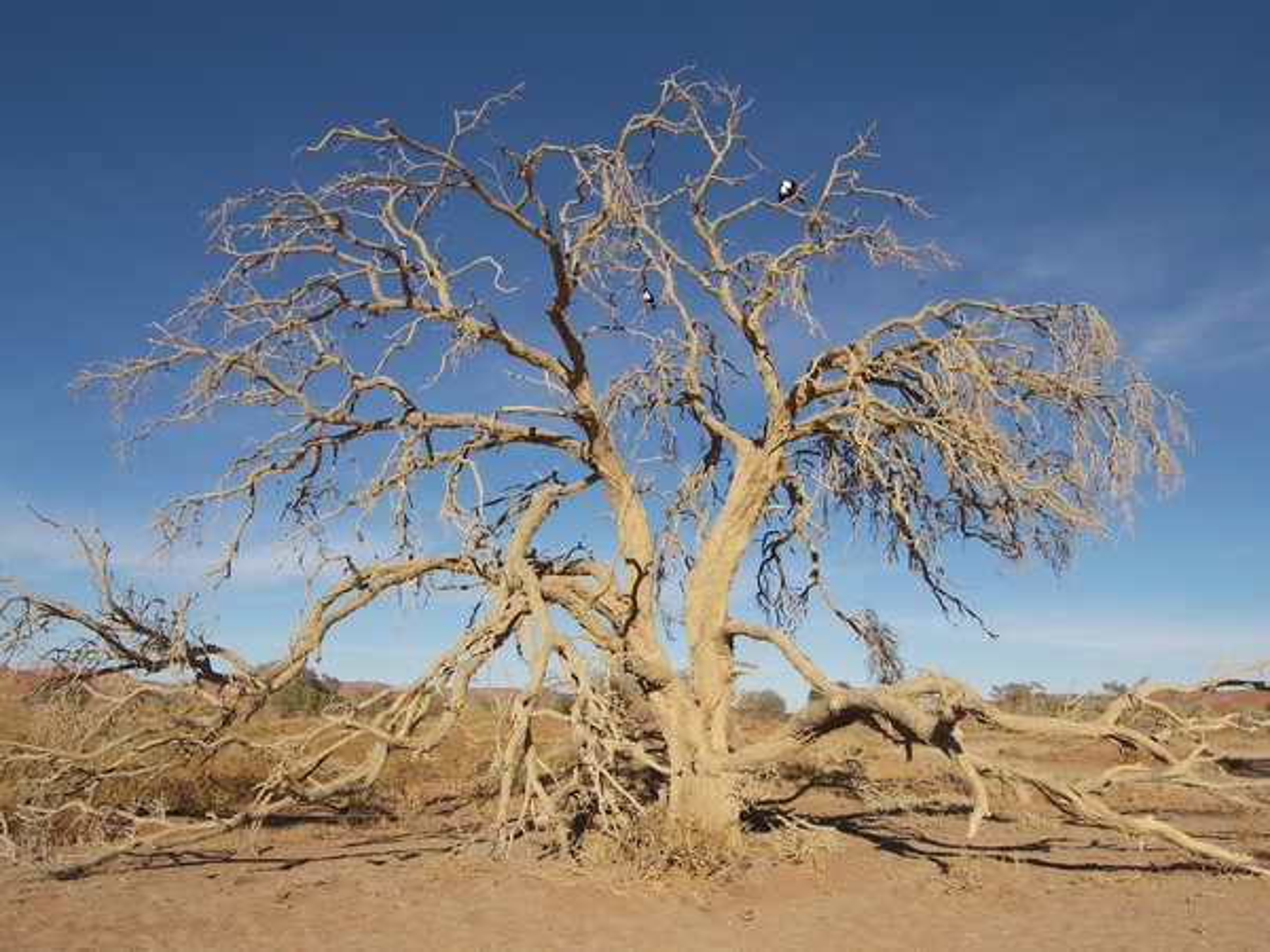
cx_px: 635
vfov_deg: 45.4
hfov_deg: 58.4
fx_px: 1137
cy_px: 476
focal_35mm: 31
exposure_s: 1/1600
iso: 50
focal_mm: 6.5
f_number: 3.2
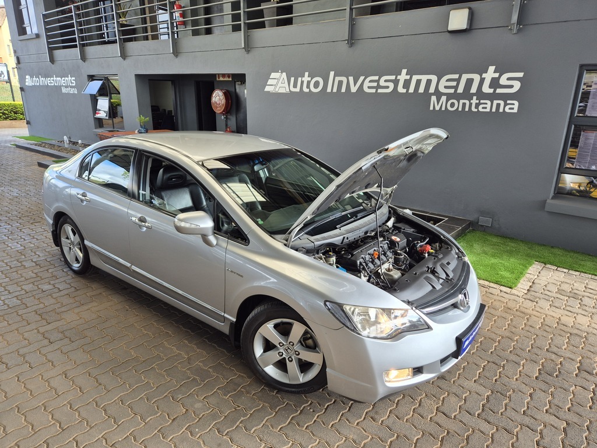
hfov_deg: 73.9
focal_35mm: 23
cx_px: 298
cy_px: 224
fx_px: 397
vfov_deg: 58.9
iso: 32
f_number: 1.8
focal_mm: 5.4
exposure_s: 1/180
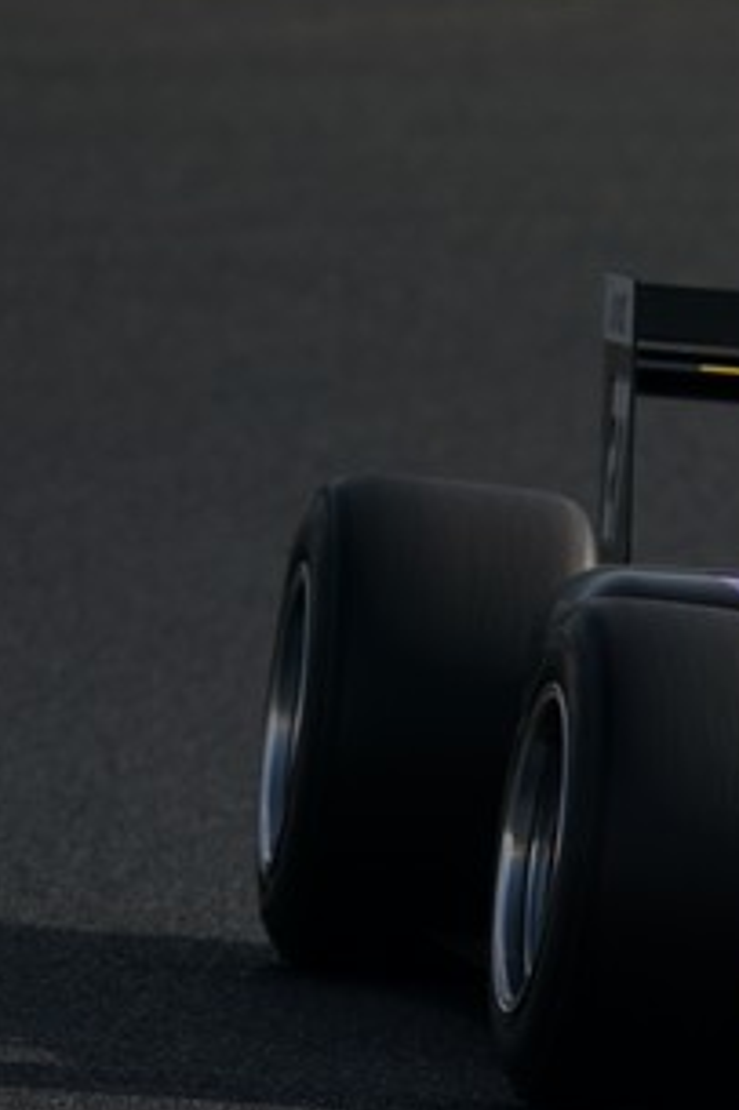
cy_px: 659
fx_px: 43709
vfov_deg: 1.5
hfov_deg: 1.0
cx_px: 1230
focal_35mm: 1418
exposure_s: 1/800
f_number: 8
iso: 200
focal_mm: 600
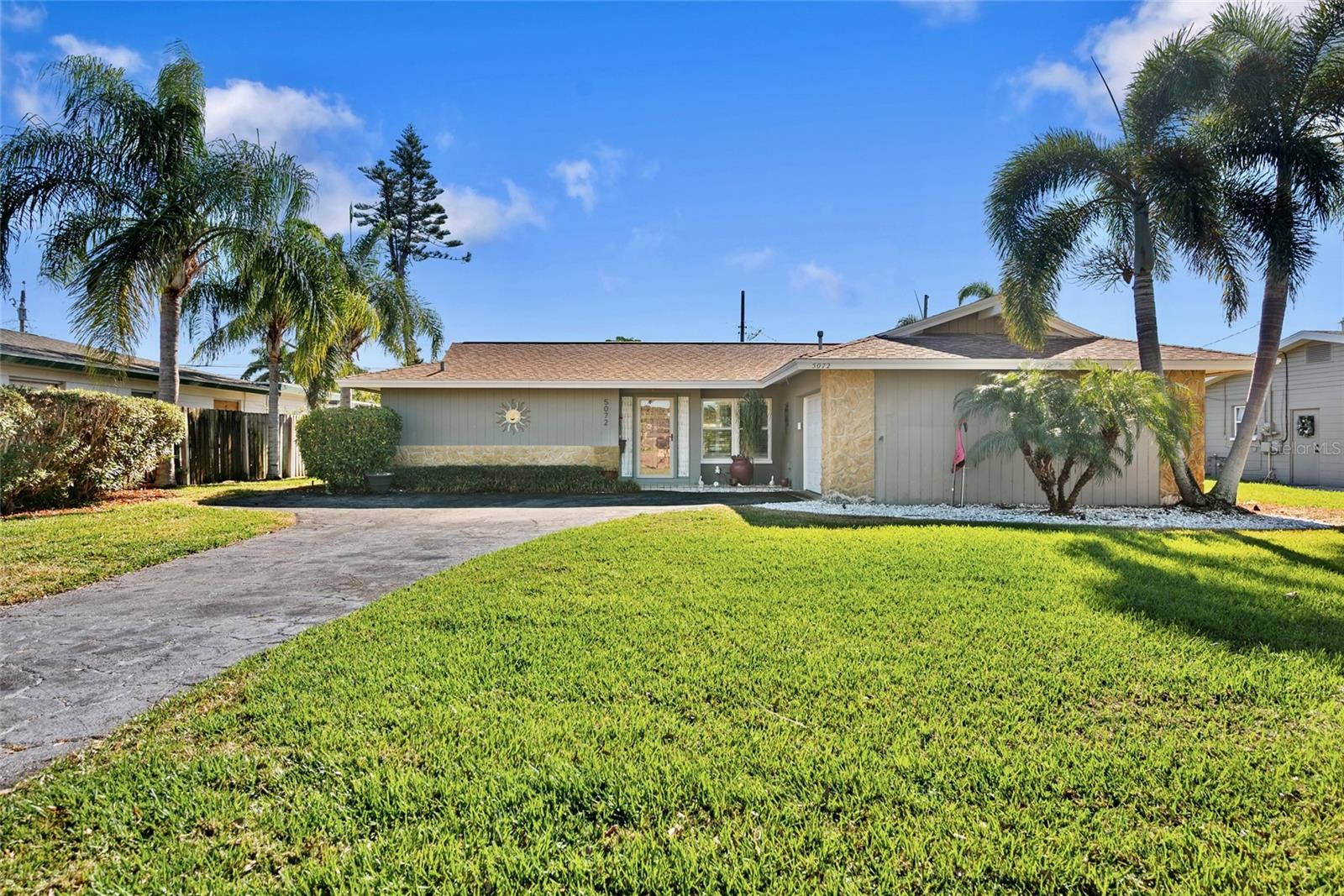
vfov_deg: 64.6
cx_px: 672
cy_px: 448
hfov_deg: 86.9
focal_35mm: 19
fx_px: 709
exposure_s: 1/125
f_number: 6.3
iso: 250
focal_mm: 19
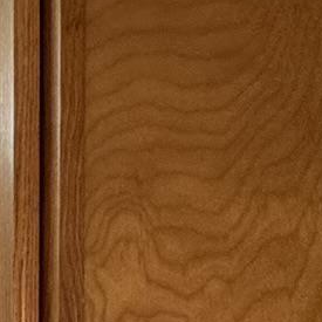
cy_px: 533
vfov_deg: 16.5
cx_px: -618
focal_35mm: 92
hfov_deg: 11.6
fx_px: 968
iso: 200
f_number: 2.2
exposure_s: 1/60
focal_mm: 2.22
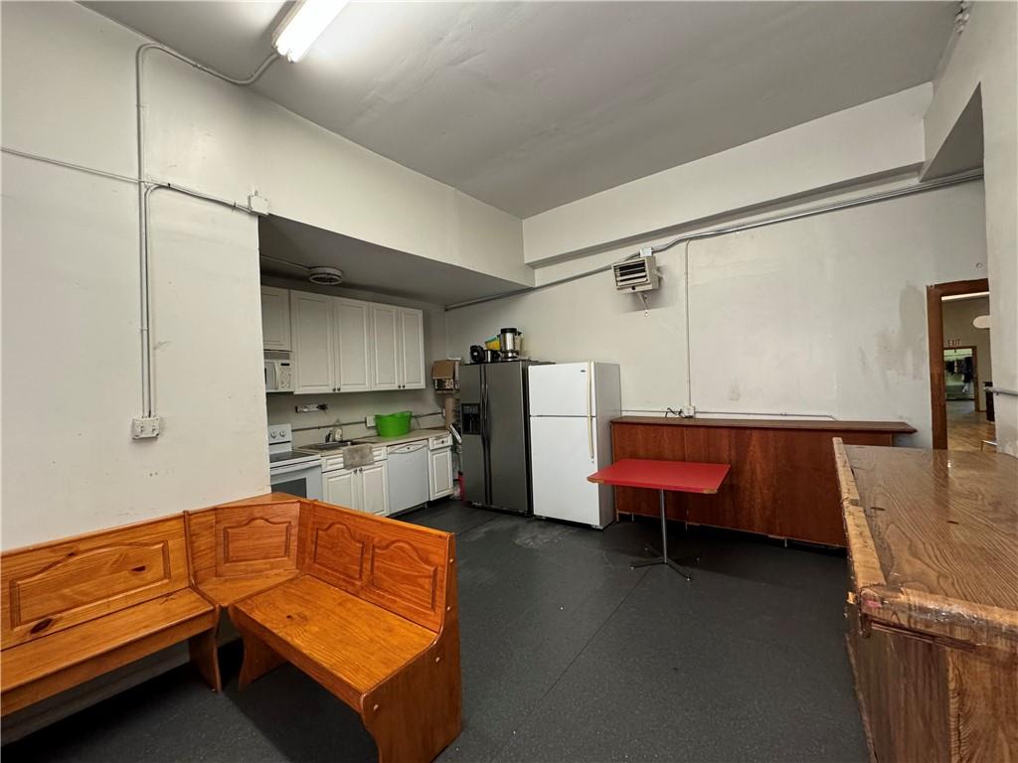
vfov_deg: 85.7
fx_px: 412
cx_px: 509
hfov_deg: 102.1
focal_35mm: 14
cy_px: 382
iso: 400
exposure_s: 1/60
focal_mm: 2.22
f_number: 2.2
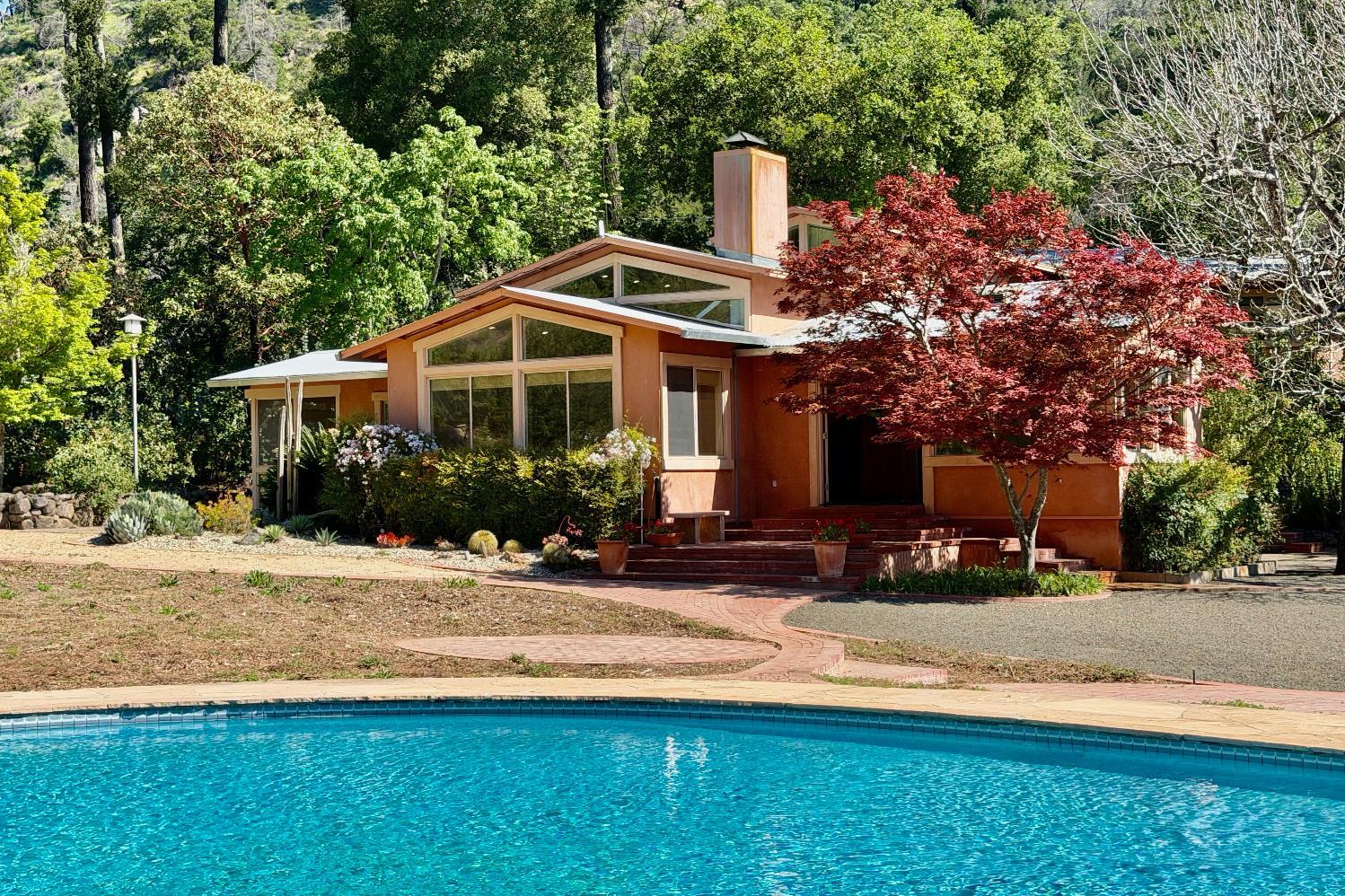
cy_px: 460
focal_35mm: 50
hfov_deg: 39.6
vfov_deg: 27.0
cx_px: 672
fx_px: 1868
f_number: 1.78
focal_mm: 6.76
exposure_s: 1/2865
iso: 64
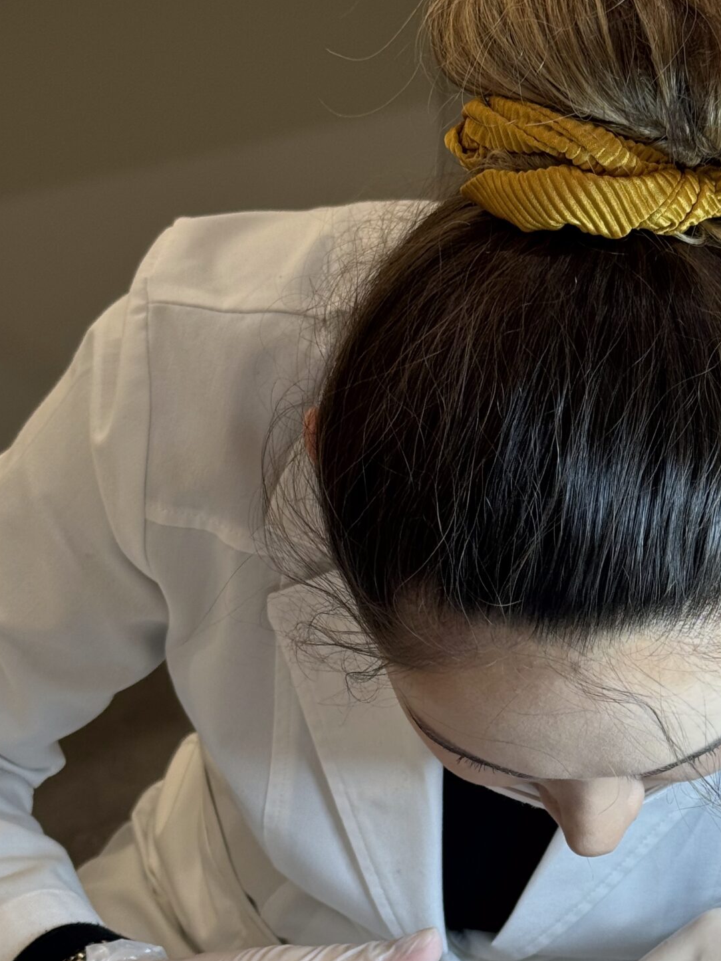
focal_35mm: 85
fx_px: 2361
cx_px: 528
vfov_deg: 22.9
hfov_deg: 17.3
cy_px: 667
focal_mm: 6.76
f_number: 1.78
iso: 80
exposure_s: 1/100
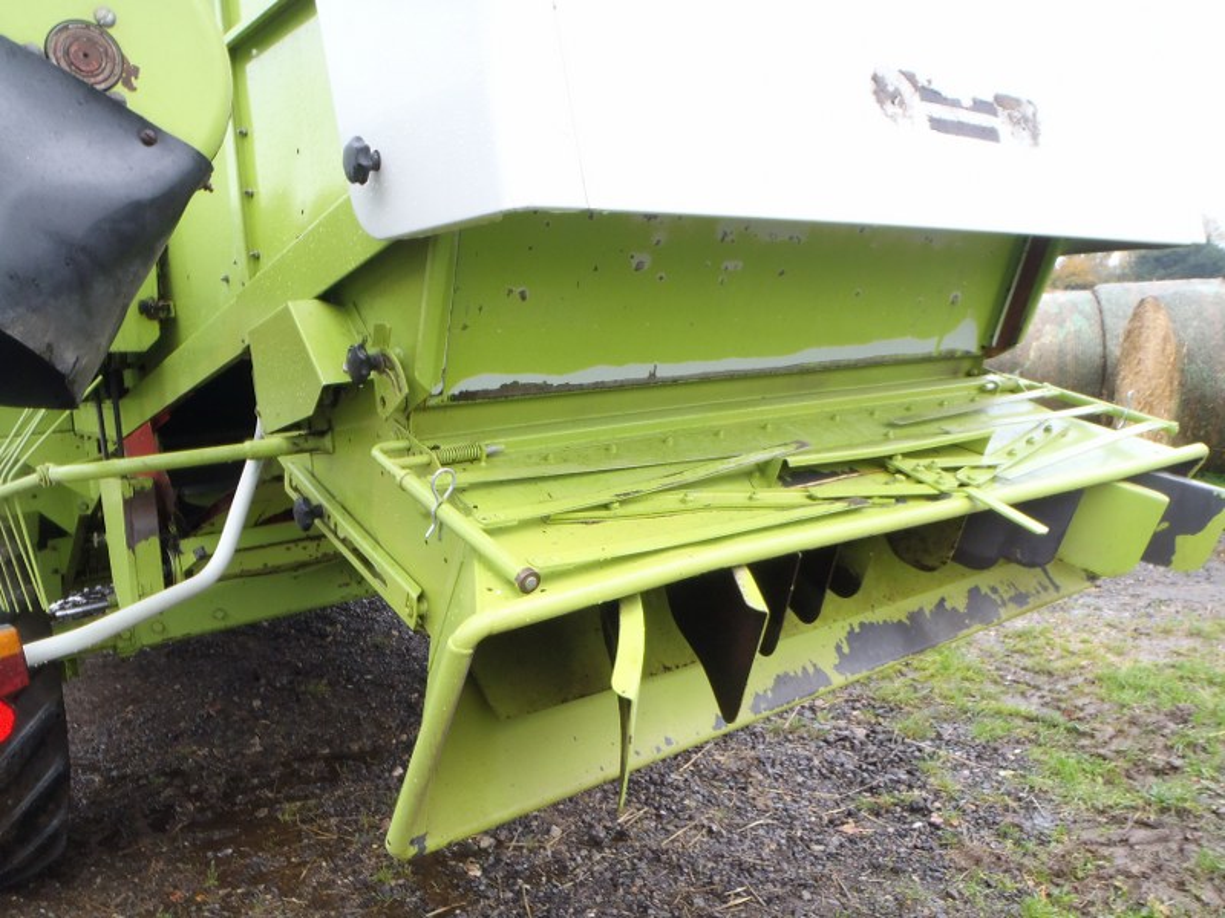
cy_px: 459
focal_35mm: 28
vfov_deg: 49.7
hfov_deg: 63.4
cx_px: 612
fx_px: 991
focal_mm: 5
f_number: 3.5
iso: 100
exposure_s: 1/30
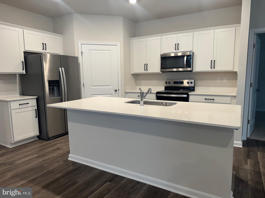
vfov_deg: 56.8
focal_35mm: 24
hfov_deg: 71.6
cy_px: 99
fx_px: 184
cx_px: 132
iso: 200
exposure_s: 1/120
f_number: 1.78
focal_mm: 6.76
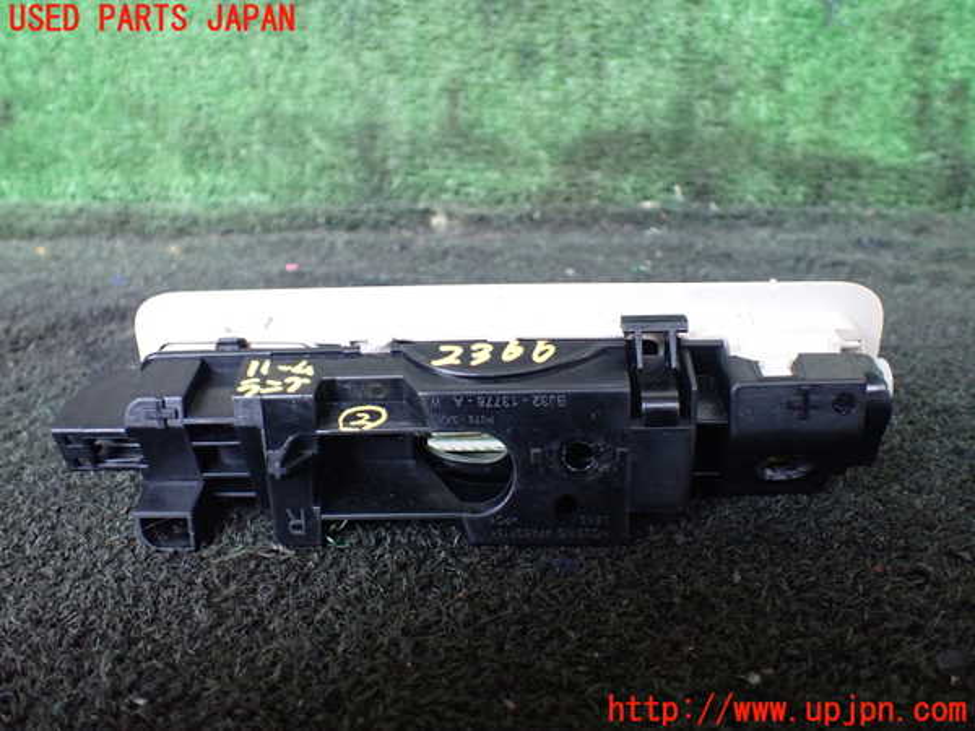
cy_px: 366
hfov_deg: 60.0
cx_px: 488
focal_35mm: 30
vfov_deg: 46.8
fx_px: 845
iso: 800
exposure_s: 1/40
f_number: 2.3
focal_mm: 5.4
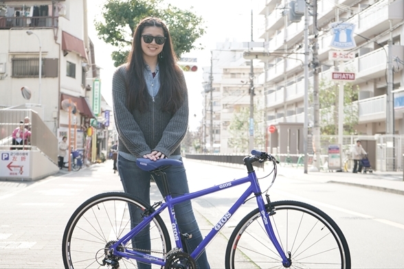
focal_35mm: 67
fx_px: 752
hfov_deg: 30.1
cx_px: 202
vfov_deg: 20.3
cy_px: 134
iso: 160
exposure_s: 1/125
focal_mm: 67
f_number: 5.6
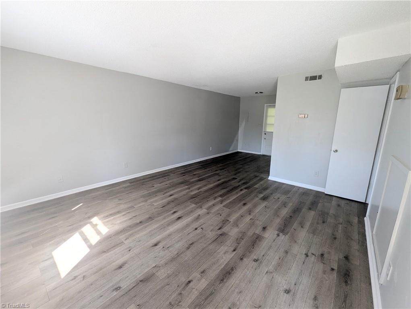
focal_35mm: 13
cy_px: 154
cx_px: 206
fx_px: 155
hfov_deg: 106.1
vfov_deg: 90.0
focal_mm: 1.95
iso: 56
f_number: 2.2
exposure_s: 1/102
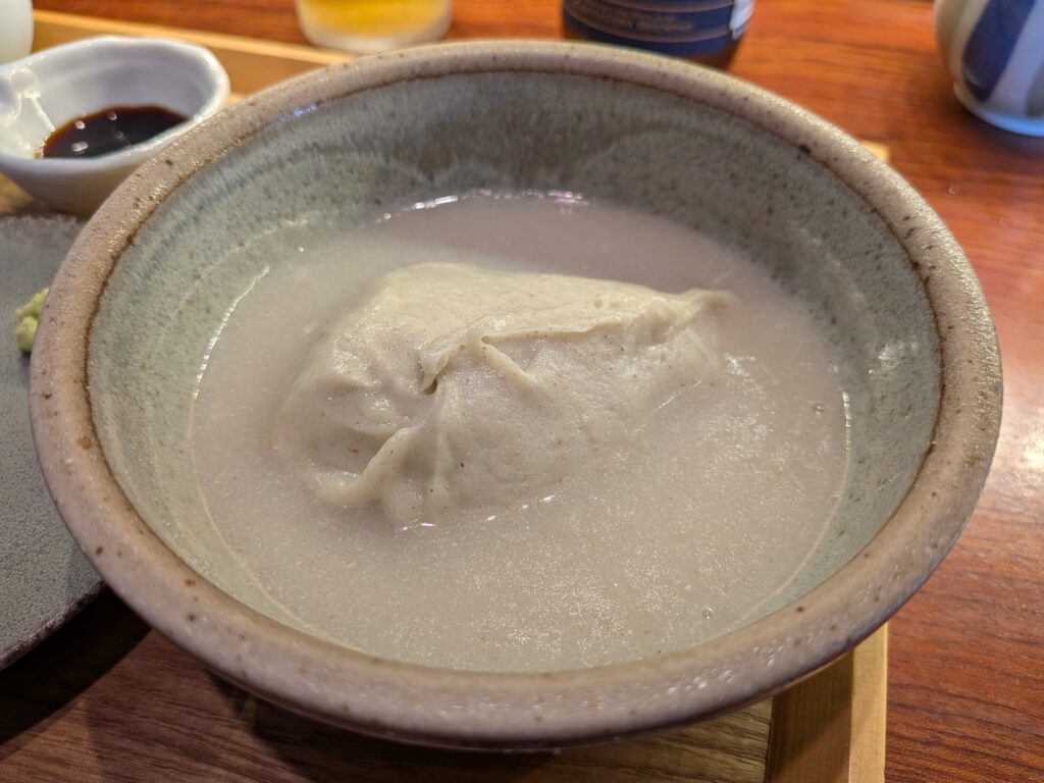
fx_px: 724
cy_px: 392
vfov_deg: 56.8
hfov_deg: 71.6
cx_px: 522
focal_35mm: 24
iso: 32
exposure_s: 1/126
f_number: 1.7
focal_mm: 4.53
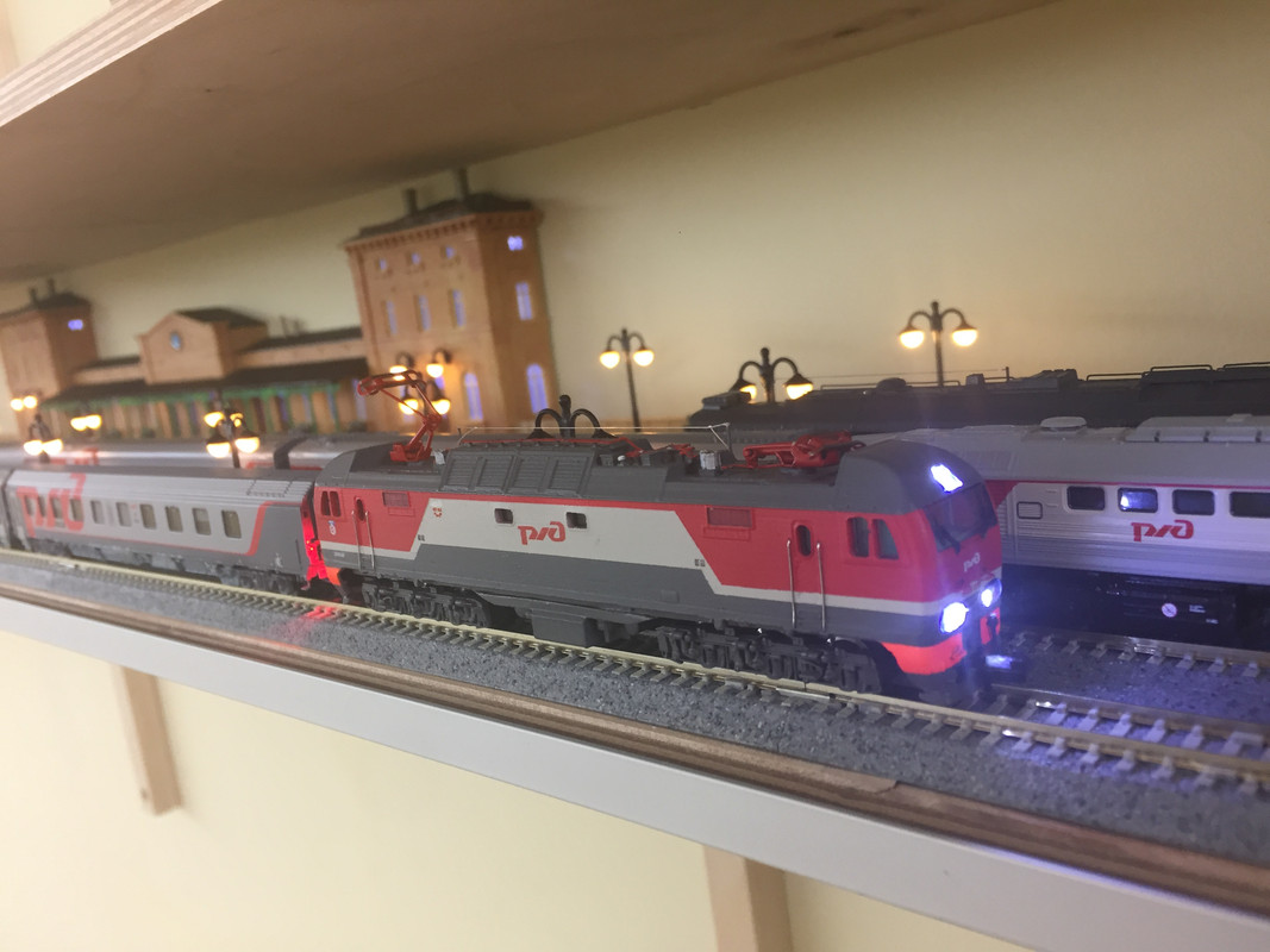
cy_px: 476
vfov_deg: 48.2
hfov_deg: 61.7
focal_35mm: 29
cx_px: 635
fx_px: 1064
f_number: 2.2
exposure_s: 1/33
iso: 80
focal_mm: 4.15
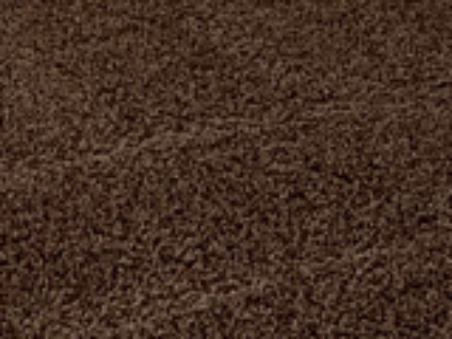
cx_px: -367
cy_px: -559
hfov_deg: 11.1
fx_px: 2168
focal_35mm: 166
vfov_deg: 8.0
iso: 64
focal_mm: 5.7
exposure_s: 1/121
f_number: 1.5
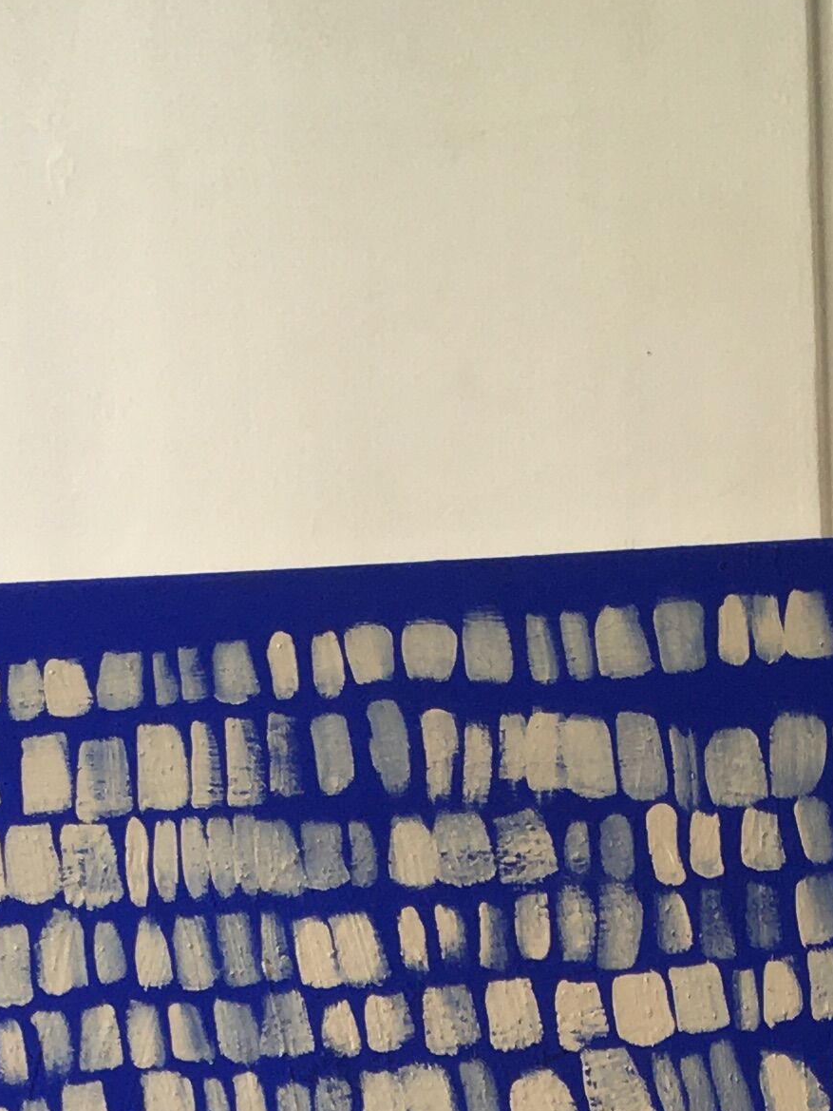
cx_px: 512
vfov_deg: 17.5
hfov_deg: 14.8
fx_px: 3208
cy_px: 1710
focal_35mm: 100
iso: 32
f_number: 2.2
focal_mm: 4.15
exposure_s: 1/50
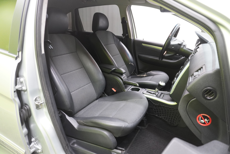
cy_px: 77
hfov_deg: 73.7
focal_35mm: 24
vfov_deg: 53.1
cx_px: 115
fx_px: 153
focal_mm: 16
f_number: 3.5
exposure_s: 1/30
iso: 1600
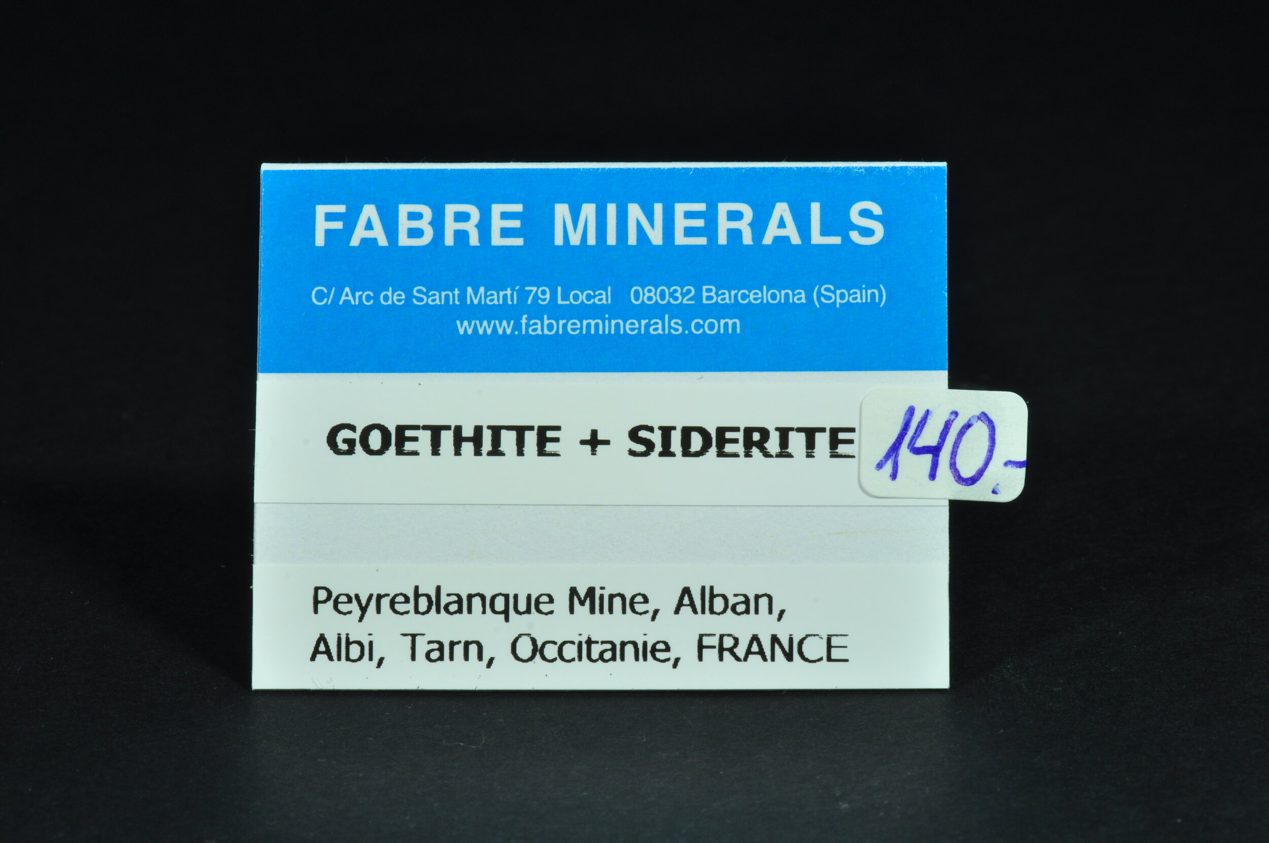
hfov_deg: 22.6
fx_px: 3168
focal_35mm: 90
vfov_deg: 15.1
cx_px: 634
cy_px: 422
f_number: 25
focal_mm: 60
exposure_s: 1/2.5
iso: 250
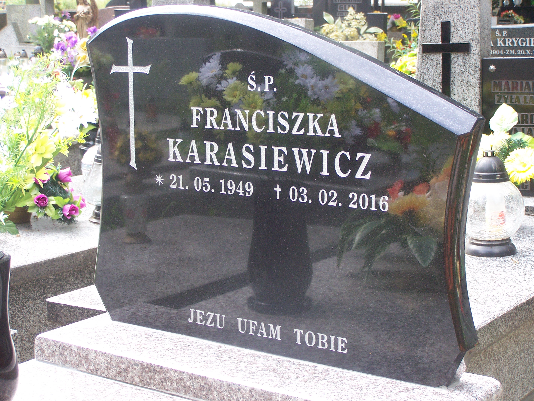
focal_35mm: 67
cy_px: 200
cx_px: 267
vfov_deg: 22.0
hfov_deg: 29.0
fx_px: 1034
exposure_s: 1/200
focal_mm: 11.1
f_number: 3.2
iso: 160
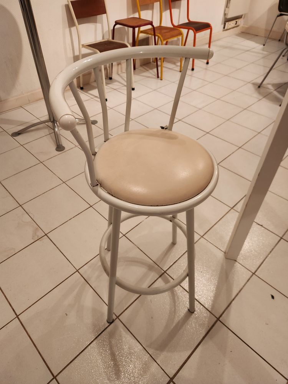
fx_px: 255
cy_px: 192
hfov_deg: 58.9
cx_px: 144
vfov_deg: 73.9
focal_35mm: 23
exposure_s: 1/100
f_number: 1.8
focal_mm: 5.4
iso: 500
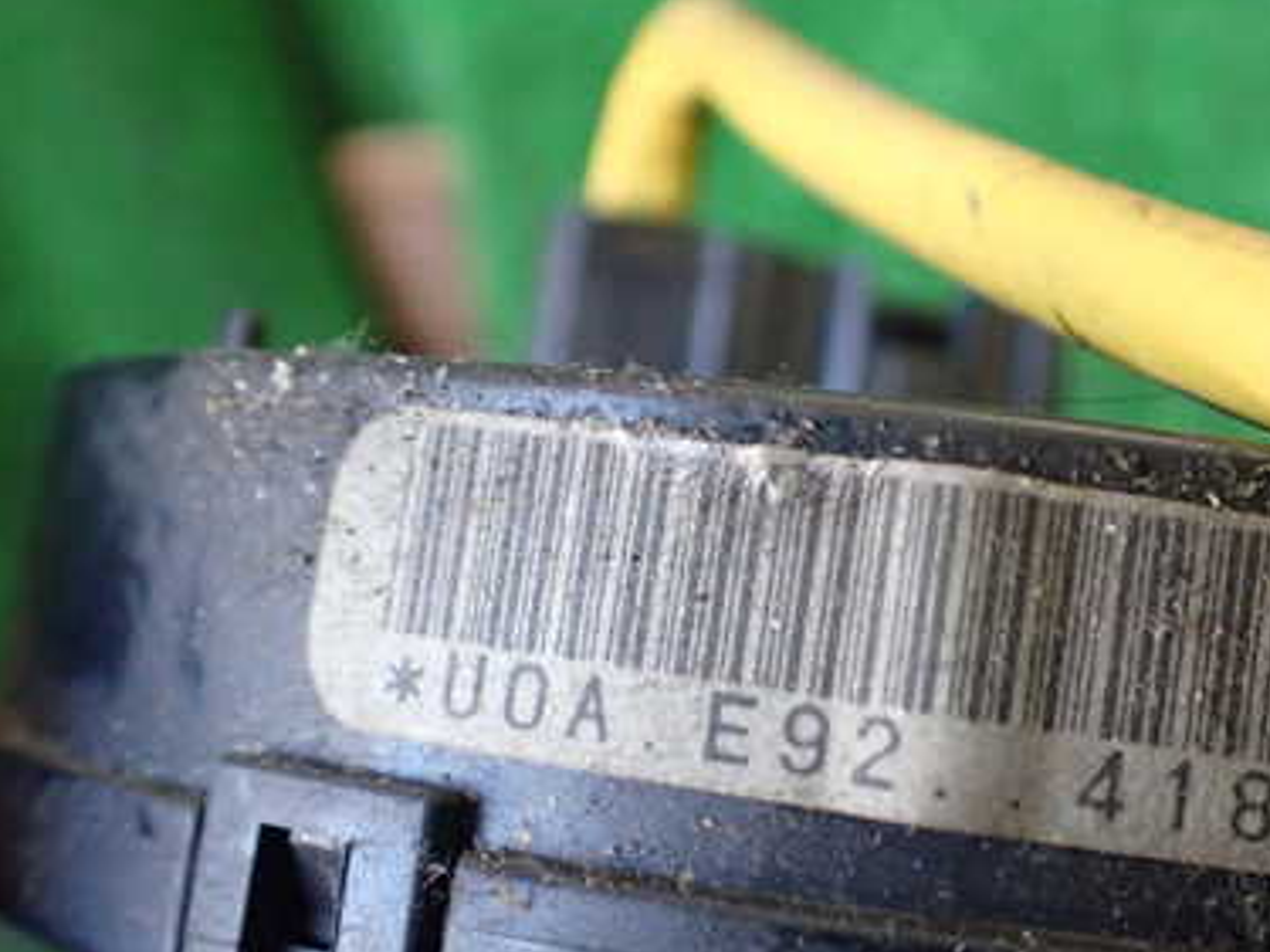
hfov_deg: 38.6
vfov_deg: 30.2
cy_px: 529
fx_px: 1760
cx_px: 952
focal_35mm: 48
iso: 800
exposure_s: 1/125
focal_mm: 5.4
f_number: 2.3
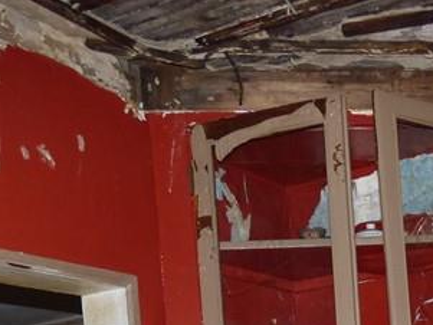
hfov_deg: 27.2
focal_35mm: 68
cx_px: 414
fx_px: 851
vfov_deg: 18.4
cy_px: 528
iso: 125
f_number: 2.8
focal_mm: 3.58
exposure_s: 1/60
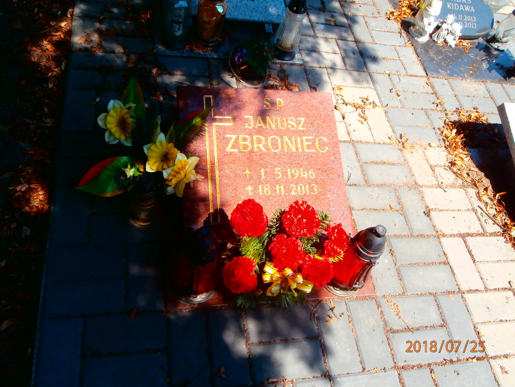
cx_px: 258
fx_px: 446
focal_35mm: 30
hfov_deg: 60.0
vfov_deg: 46.8
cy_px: 194
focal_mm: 5.36
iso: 100
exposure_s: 1/400
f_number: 3.5
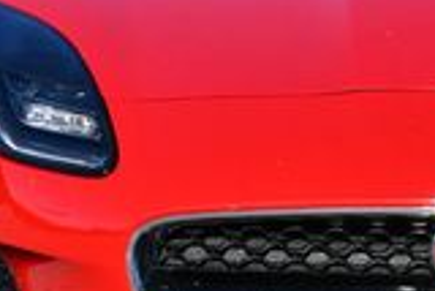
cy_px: 0
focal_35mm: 440
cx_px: 473
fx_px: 5321
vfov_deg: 3.1
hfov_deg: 4.7
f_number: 8
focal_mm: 55
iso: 110
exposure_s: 1/250
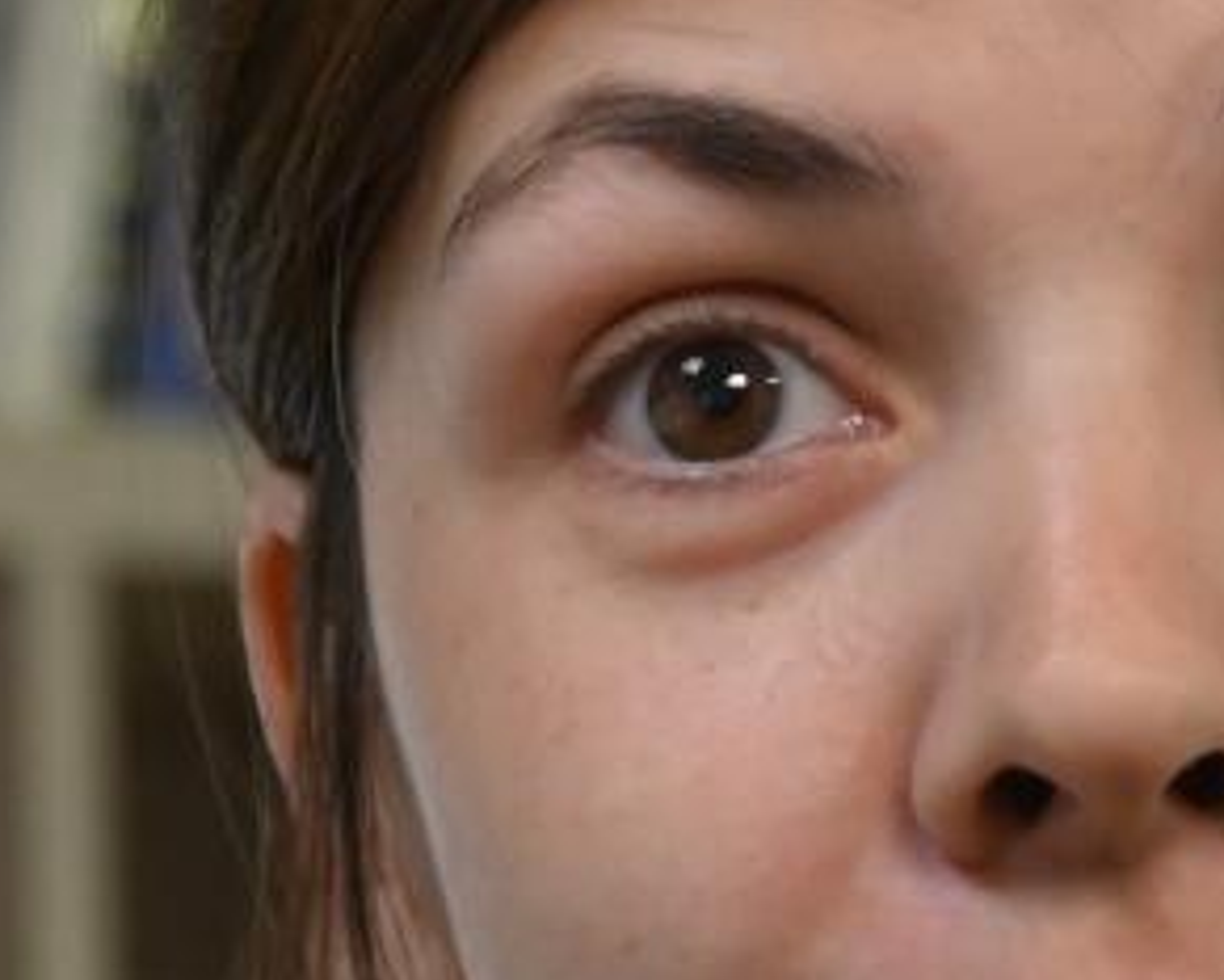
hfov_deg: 5.6
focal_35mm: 347
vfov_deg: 4.5
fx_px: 12575
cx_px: 1119
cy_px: 482
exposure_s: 1/250
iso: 3200
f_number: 5.3
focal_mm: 70
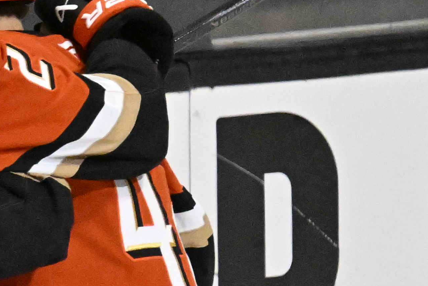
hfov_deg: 0.9
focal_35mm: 2310
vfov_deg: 0.6
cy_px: 343
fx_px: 27461
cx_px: -624
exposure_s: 1/3200
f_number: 5.6
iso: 10000
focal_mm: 360
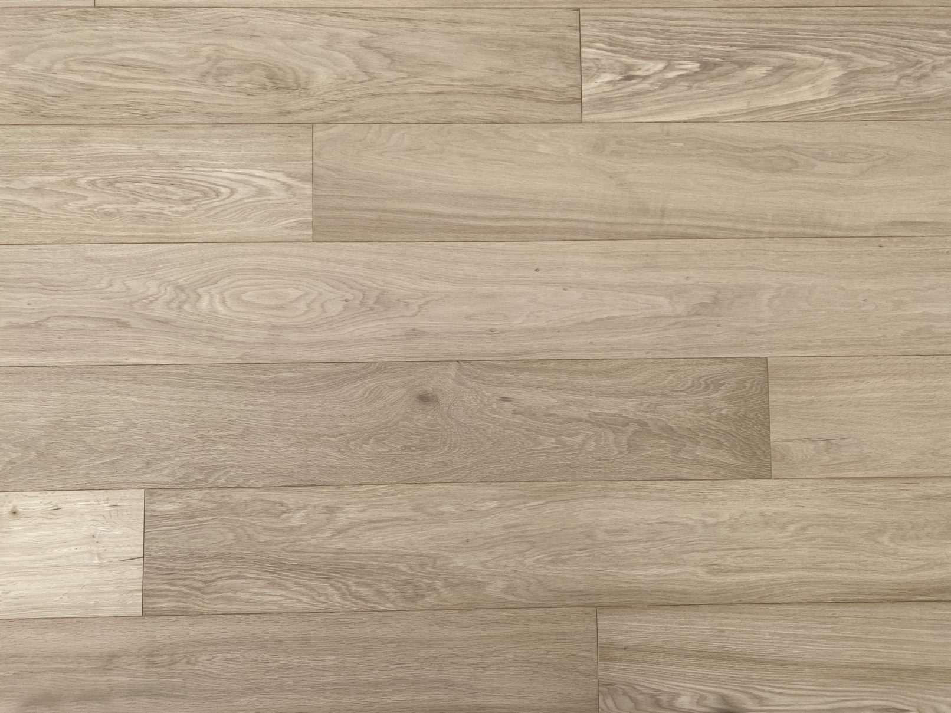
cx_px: 476
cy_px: 356
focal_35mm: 26
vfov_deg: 53.1
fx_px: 714
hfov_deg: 67.3
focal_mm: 4.25
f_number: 1.8
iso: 32
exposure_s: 1/990
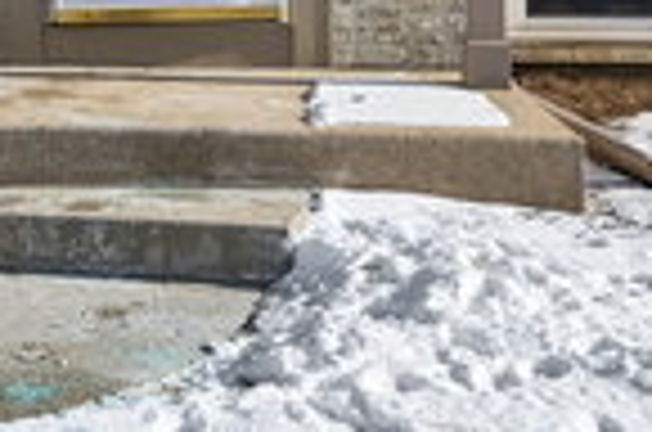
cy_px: -126
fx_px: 1319
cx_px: 180
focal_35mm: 73
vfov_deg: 17.5
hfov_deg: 27.5
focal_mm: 22
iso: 400
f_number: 8
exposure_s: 1/2000
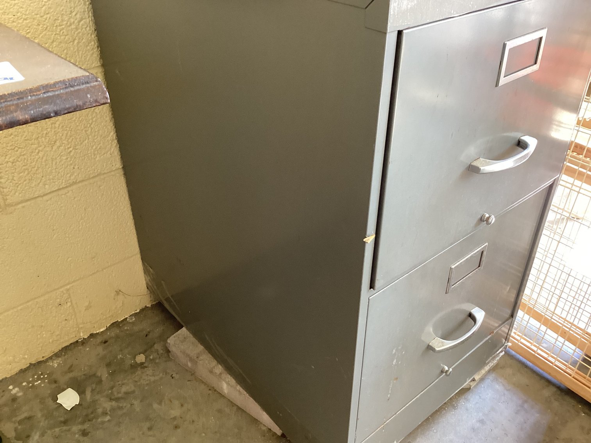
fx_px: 529
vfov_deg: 45.4
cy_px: 222
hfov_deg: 58.3
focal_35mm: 31
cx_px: 296
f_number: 2.4
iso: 160
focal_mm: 3.3
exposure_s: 1/60
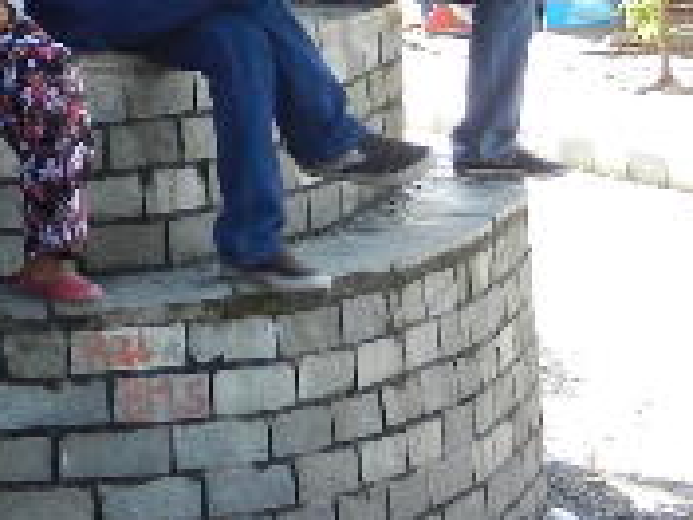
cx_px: -587
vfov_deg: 7.0
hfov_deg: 9.2
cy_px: -520
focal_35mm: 204
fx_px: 4084
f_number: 4.2
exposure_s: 1/100
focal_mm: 8.2
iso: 160
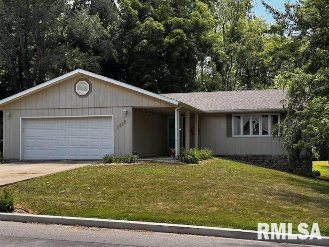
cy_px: 124
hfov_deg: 39.7
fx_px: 456
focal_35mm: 48
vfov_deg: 30.3
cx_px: 164
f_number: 1.78
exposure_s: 1/1133
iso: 64
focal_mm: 6.76
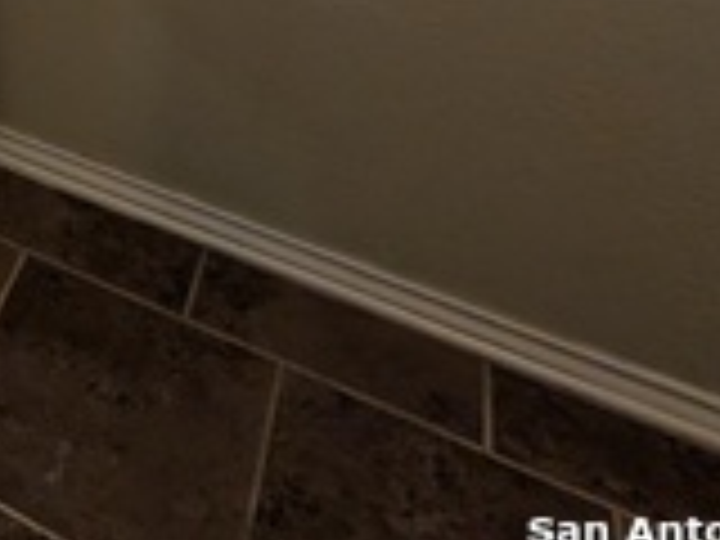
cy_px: -522
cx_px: -176
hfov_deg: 31.9
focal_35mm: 48
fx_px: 998
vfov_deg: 19.2
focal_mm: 2.02
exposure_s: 1/60
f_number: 1.7
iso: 53
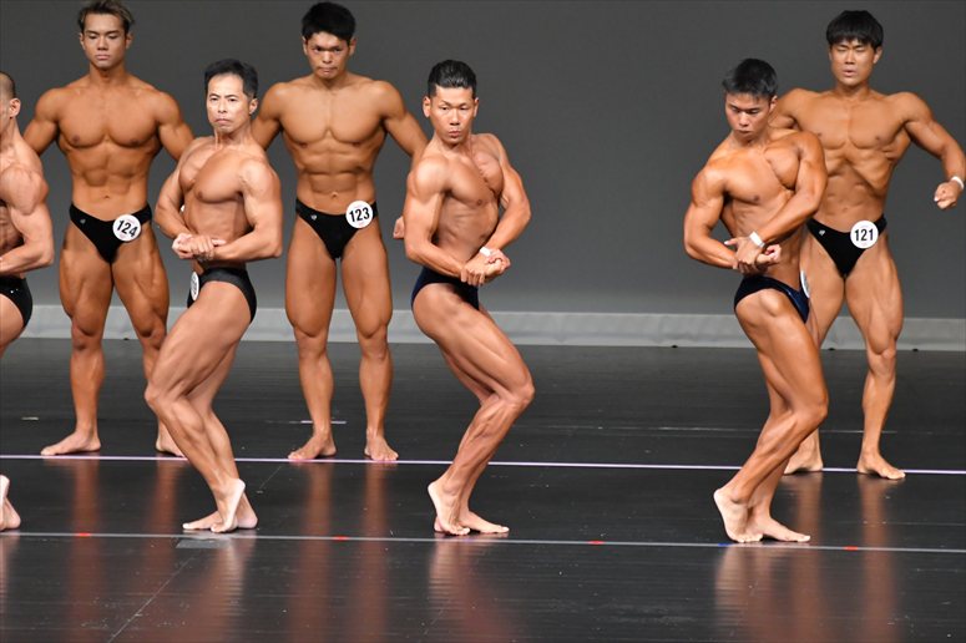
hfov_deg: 6.5
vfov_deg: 4.4
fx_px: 8448
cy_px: 322
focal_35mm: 315
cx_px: 483
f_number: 5.6
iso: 5000
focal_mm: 210
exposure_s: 1/400
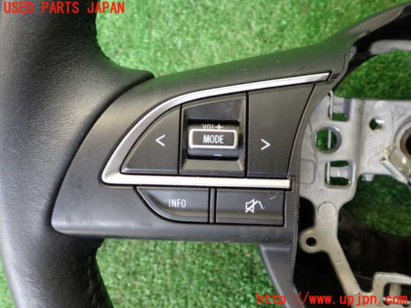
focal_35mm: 30
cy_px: 154
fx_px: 356
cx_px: 206
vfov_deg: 46.8
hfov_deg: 60.0
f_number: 2.3
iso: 200
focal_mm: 5.4
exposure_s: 1/50
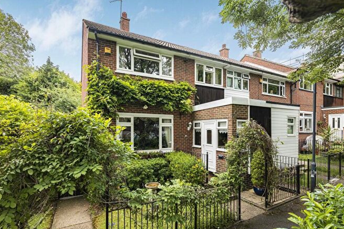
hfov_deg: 93.3
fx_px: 162
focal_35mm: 17
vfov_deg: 70.4
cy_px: 116
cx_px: 167
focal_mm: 16
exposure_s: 1/60
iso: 200
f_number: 8
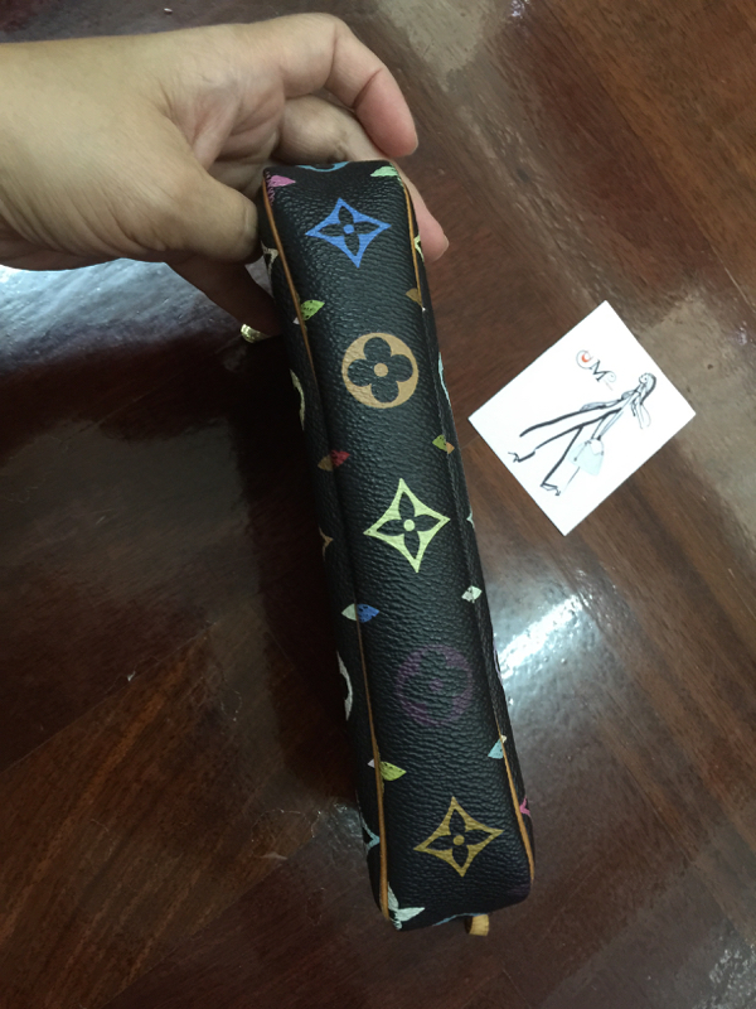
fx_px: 844
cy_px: 504
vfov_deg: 61.7
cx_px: 378
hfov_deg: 48.2
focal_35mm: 29
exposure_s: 1/10
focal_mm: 4.15
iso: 125
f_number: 2.2
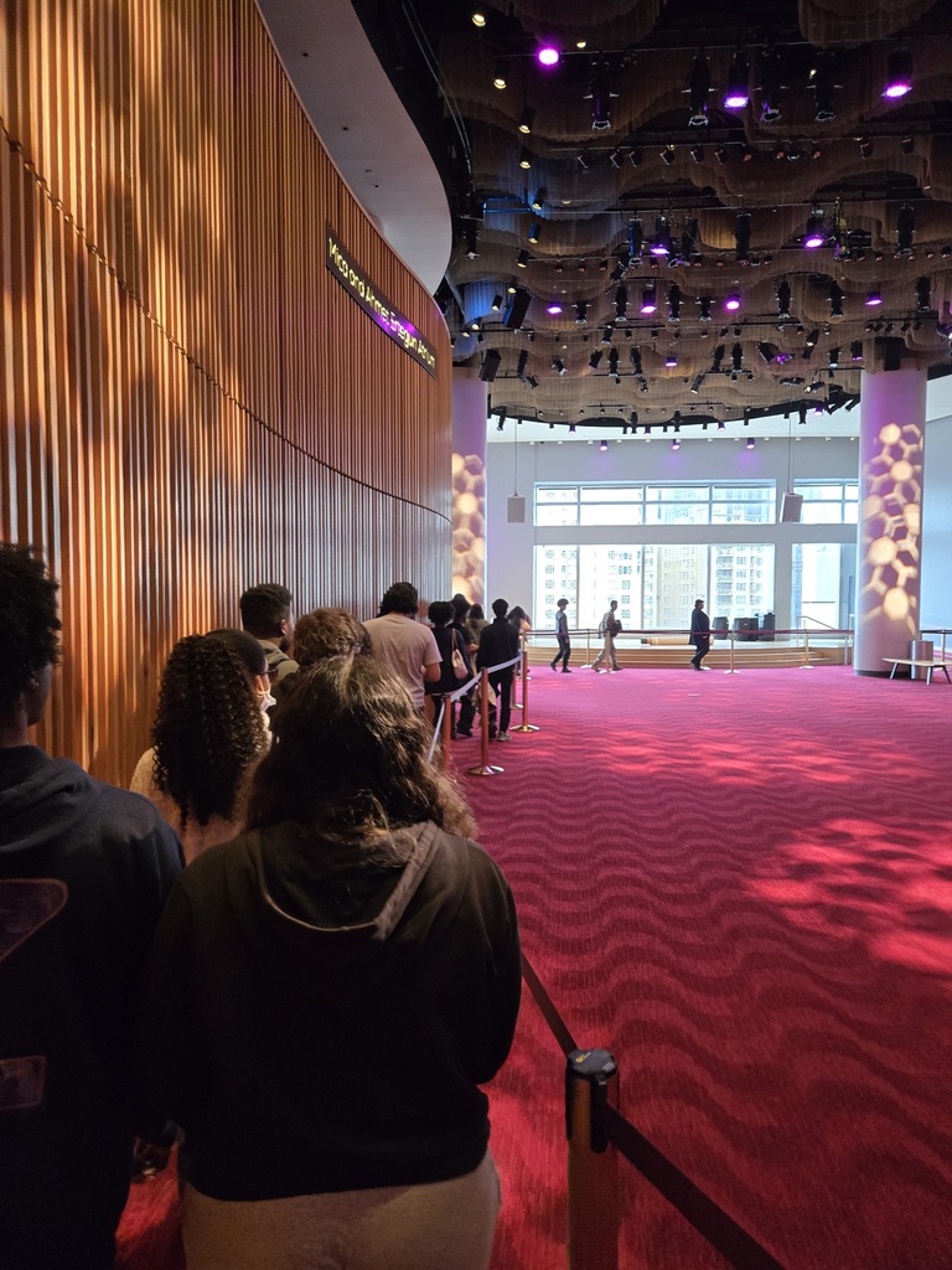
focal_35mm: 23
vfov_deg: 73.9
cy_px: 635
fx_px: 843
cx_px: 476
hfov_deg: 58.9
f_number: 1.8
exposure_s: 1/120
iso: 800
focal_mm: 5.4
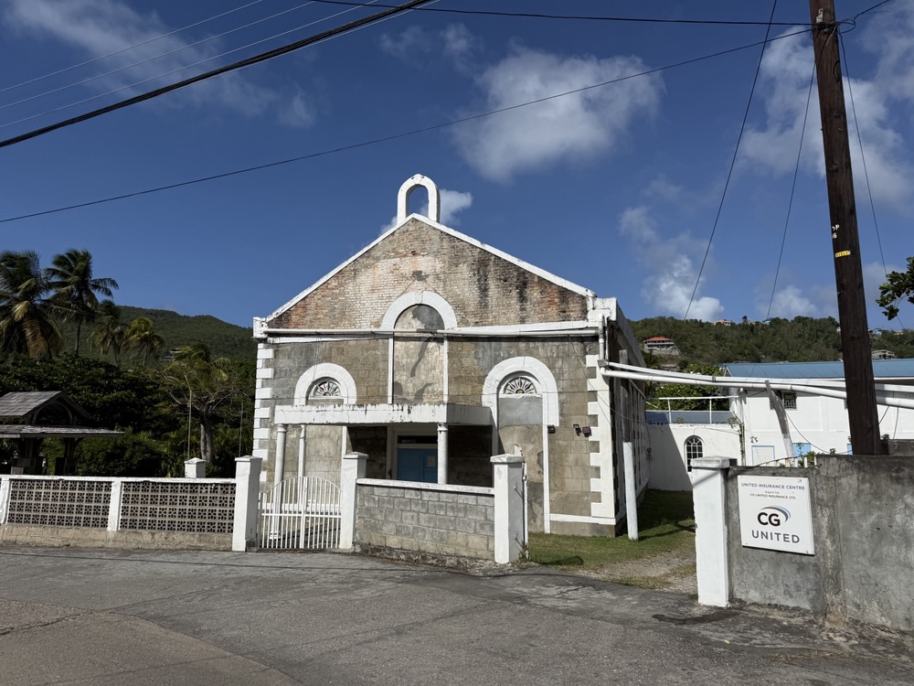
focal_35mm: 24
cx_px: 457
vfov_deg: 56.8
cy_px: 343
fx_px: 634
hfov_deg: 71.6
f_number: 1.78
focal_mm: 6.76
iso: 80
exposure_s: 1/11905
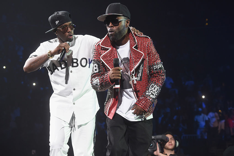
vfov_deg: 14.4
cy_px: 78
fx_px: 617
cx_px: 117
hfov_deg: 21.5
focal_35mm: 95
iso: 2500
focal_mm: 95
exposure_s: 1/250
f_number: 5.6
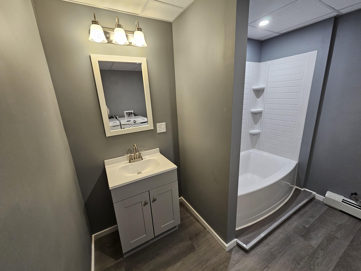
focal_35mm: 13
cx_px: 180
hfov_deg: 106.2
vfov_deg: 89.9
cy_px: 136
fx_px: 136
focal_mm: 2.2
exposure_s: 1/60
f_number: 2.2
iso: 250
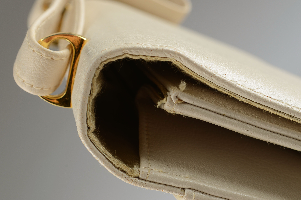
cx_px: 150
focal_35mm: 82
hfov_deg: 24.7
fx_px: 688
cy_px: 100
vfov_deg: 16.5
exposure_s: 1/80
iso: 100
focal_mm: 55
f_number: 13
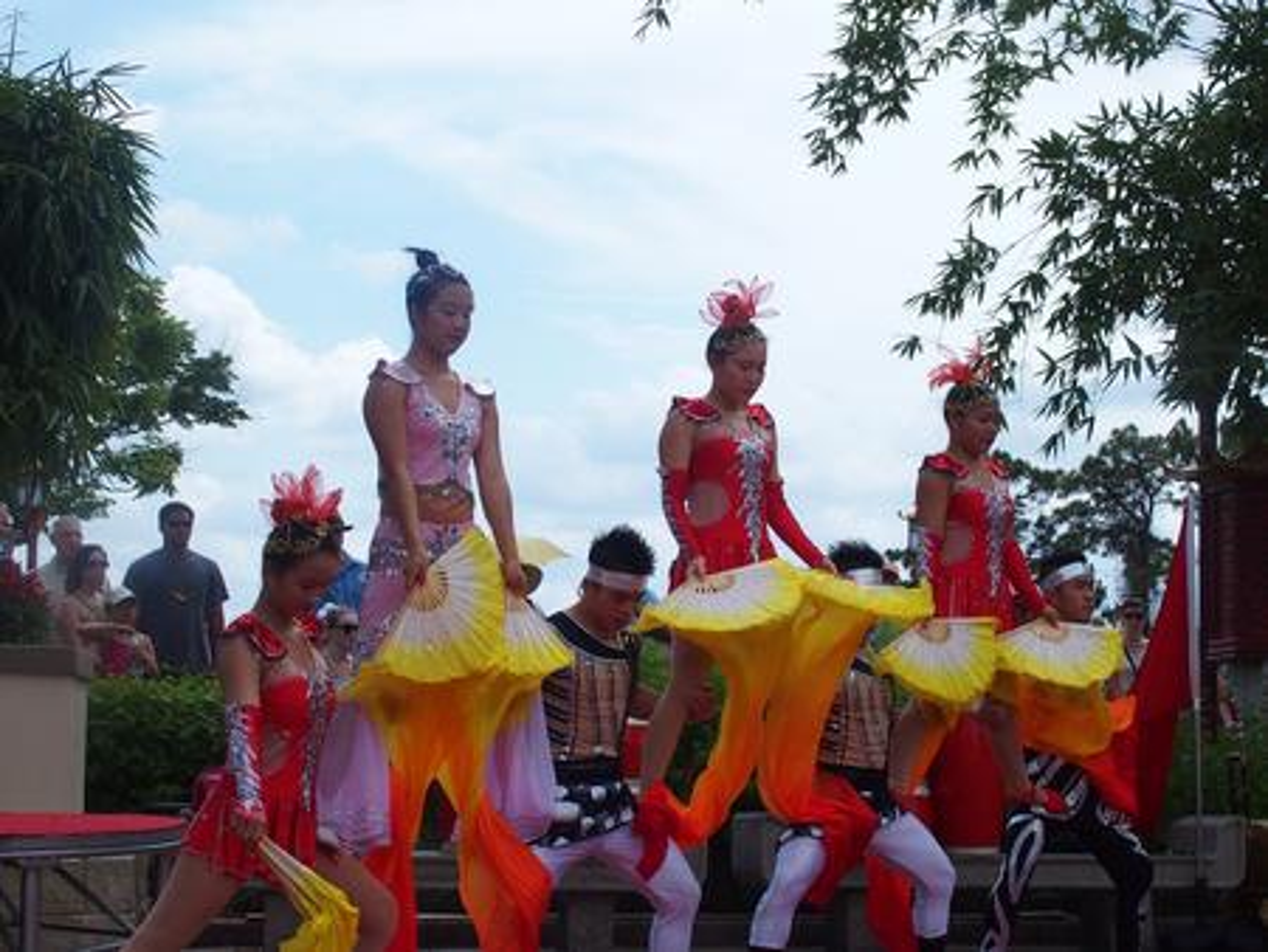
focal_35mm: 62
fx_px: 2272
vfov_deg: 23.7
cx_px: 634
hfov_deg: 31.2
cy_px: 476
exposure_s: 1/1000
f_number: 4
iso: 100
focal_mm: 13.2
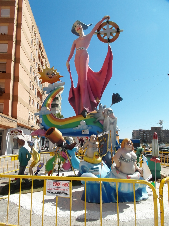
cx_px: 84
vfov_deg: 73.9
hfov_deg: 58.9
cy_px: 113
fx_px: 150
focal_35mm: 23
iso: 120
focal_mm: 4.1
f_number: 4.5
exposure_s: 1/1000
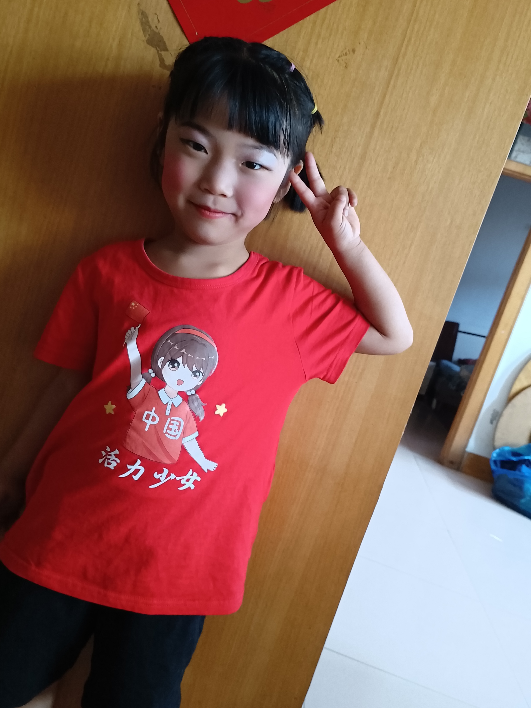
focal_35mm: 27
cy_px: 354
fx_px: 552
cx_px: 266
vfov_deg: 65.3
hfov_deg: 51.4
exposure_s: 1/20
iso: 3183
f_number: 1.9
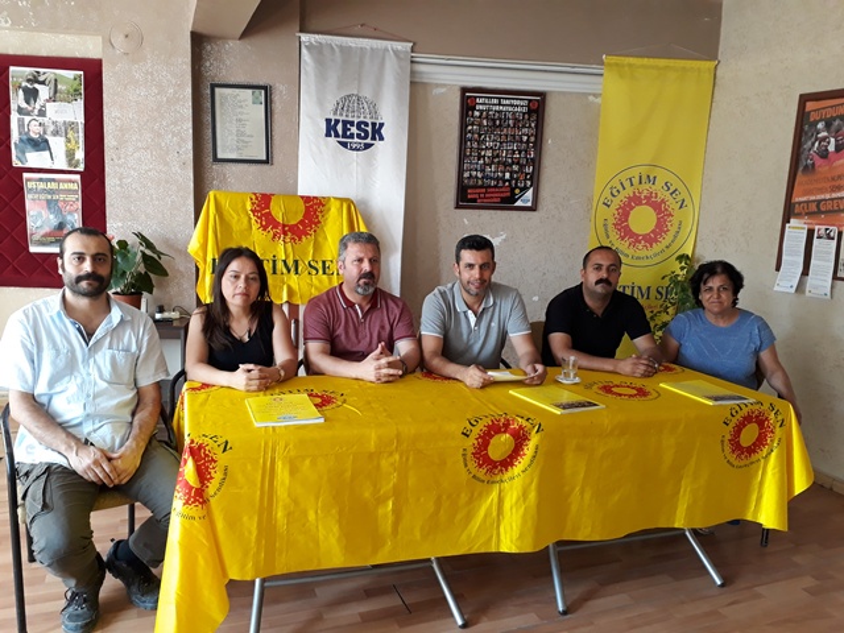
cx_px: 422
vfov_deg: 51.4
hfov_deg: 65.3
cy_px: 316
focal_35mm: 27
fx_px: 658
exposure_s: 1/33
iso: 125
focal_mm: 3.6
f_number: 1.9
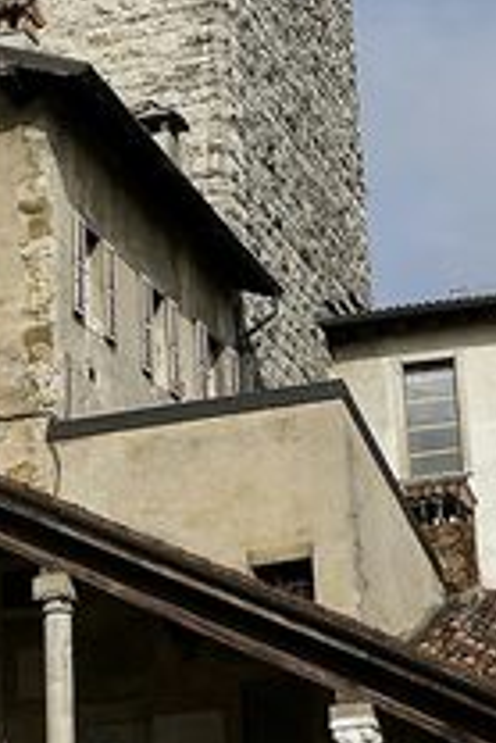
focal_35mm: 101
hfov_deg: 13.3
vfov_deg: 18.5
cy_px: -268
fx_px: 2084
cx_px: -75
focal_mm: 35
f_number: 8
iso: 100
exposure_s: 1/400
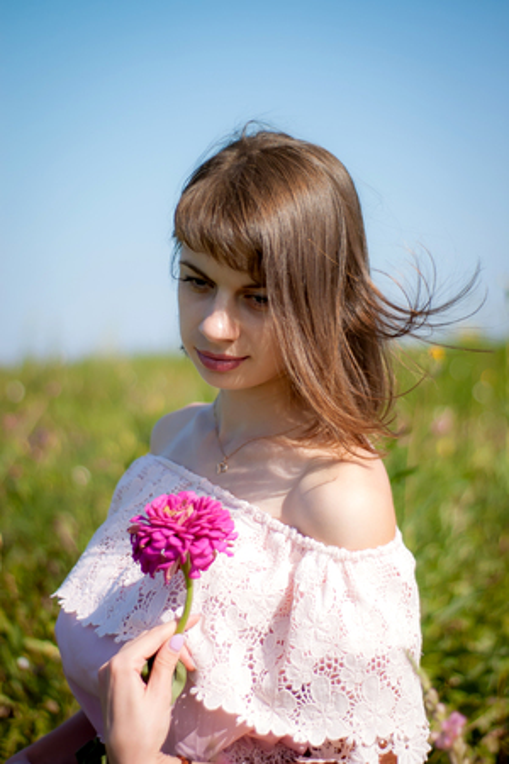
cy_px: 382
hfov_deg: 18.2
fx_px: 1593
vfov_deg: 27.0
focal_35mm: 75
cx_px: 254
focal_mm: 50
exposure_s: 1/8000
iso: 200
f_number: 1.8
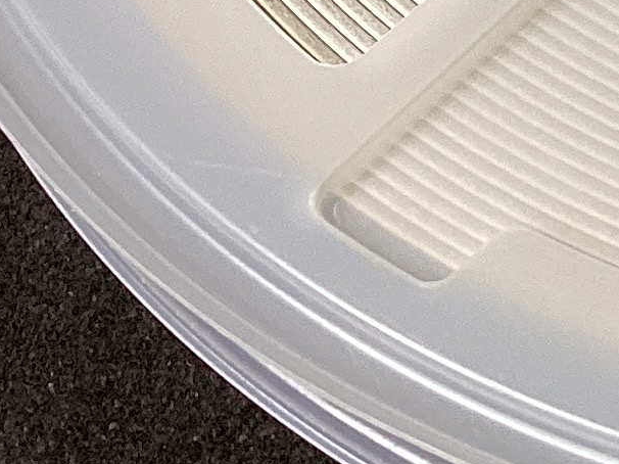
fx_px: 2985
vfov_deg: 8.6
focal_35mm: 167
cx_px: 1231
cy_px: -334
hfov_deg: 10.8
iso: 80
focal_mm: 3.3
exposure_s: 1/50
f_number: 2.4
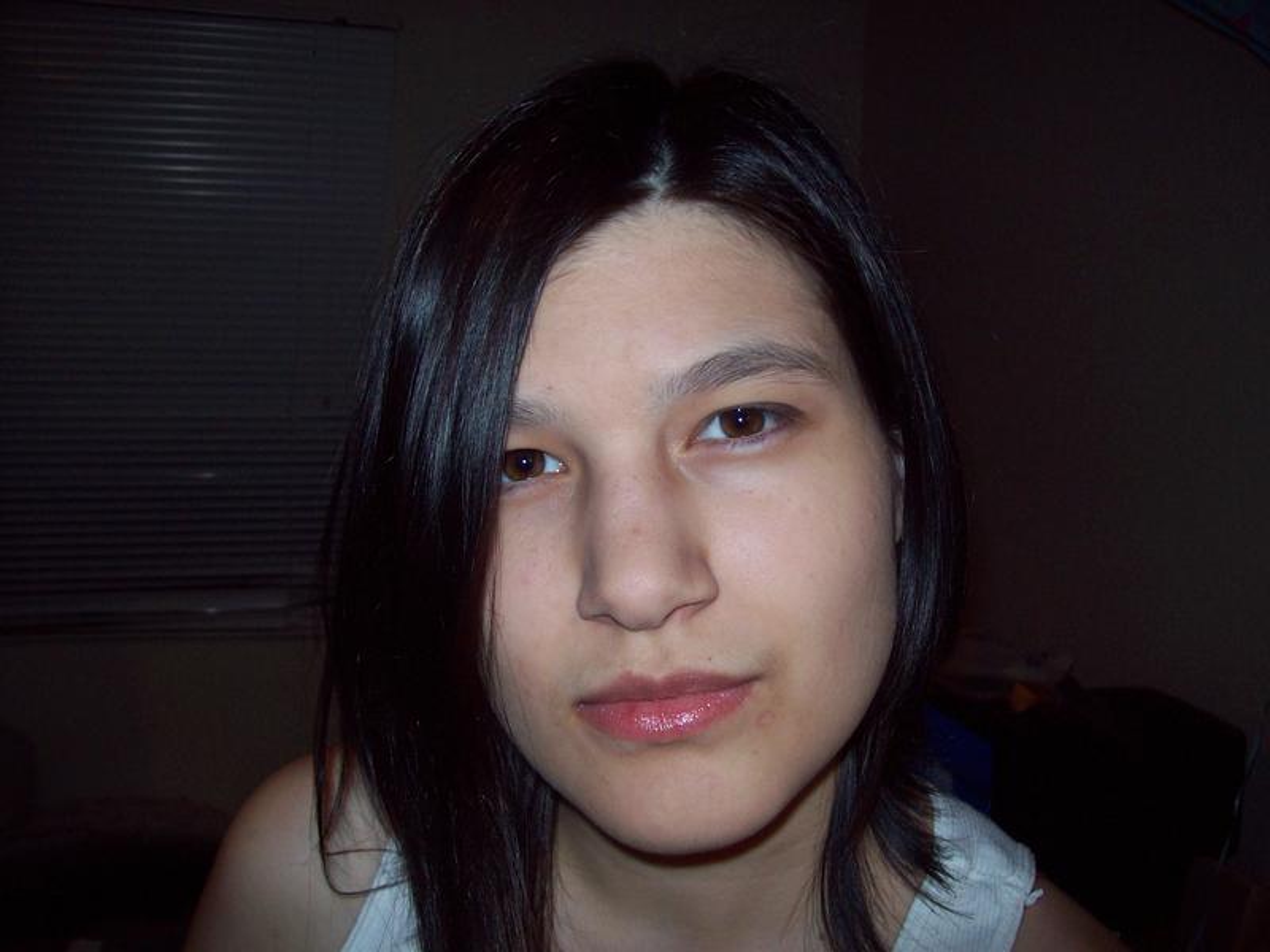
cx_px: 635
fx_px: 1321
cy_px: 476
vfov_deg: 39.7
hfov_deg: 51.4
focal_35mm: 36
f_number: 2.7
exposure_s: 1/64
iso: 80
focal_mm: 6
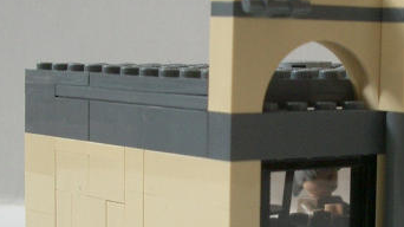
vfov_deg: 9.7
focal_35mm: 125
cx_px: 326
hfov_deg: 17.0
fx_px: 1338
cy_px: 186
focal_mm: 8.2
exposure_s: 1/50
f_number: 3.1
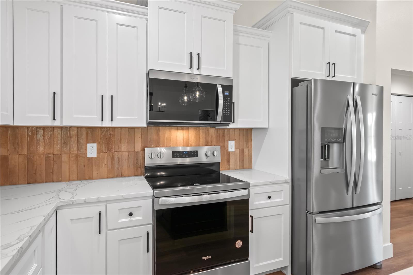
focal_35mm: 20
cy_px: 138
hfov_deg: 85.4
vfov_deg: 63.2
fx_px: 224
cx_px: 206
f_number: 9
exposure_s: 1/10
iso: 250
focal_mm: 13
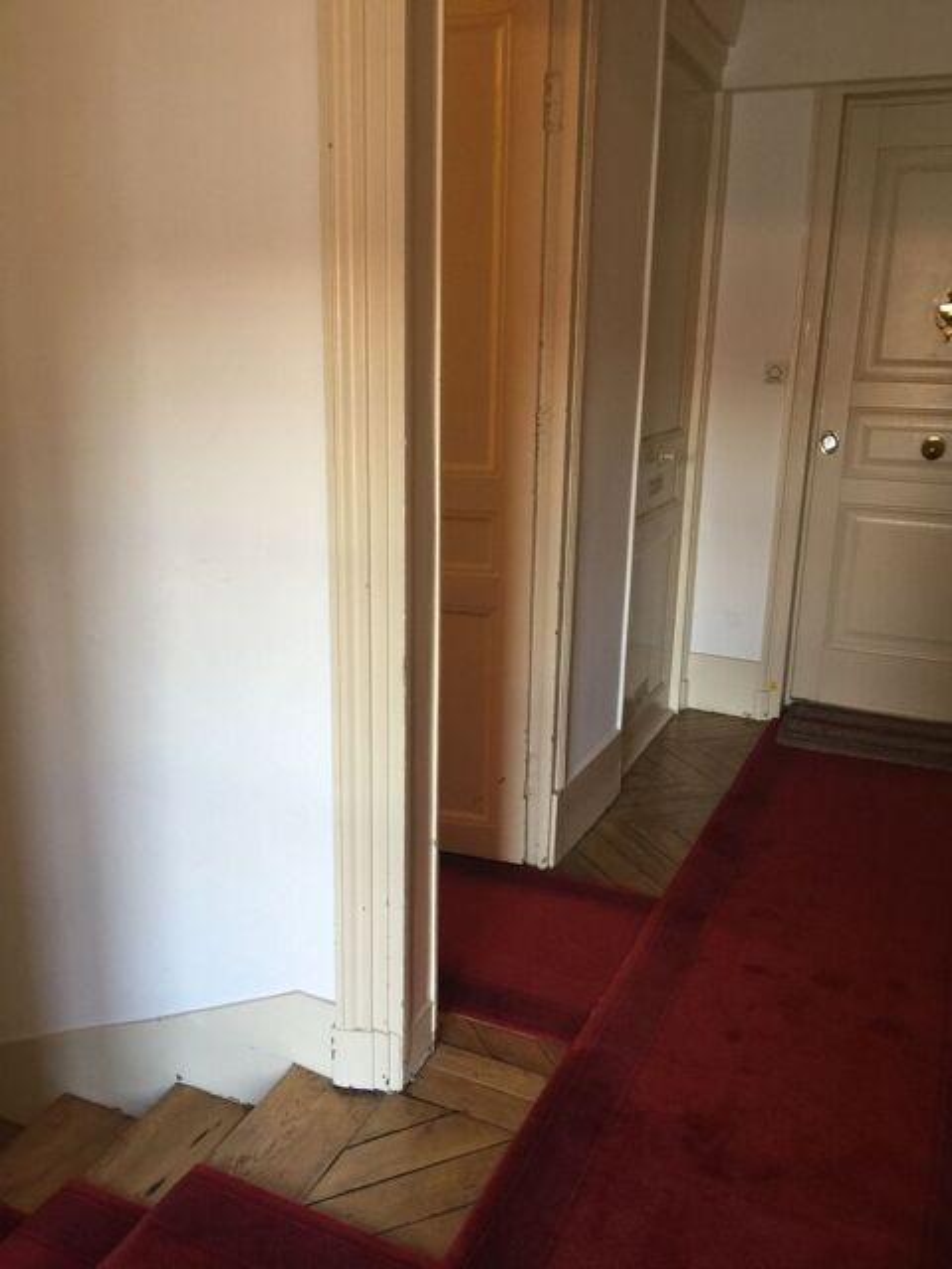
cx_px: 476
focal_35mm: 29
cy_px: 634
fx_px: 1063
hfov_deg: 48.2
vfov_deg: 61.7
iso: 64
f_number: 2.2
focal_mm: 4.15
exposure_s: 1/17
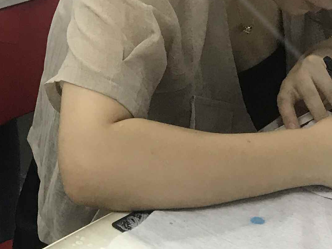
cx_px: -51
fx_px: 1017
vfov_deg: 13.1
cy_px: -141
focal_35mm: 106
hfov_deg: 17.8
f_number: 1.8
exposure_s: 1/33
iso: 32
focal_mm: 3.99
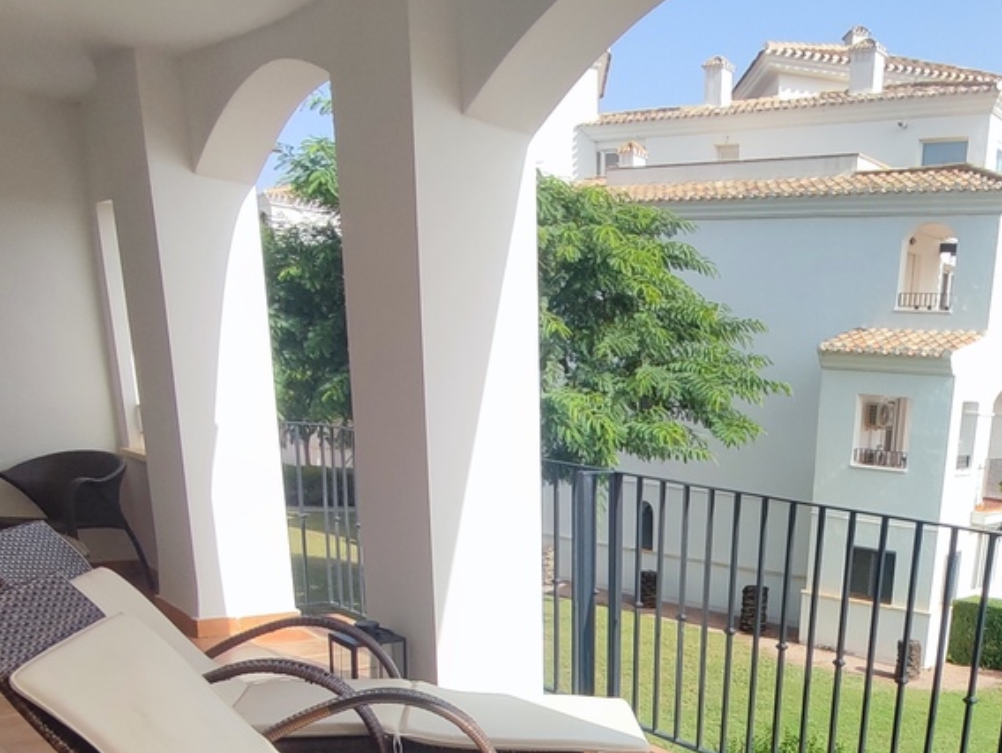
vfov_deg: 35.9
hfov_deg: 48.9
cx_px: 773
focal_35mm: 36
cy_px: 751
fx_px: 1043
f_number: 2.2
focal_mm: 1.65
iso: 50
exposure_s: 1/1089
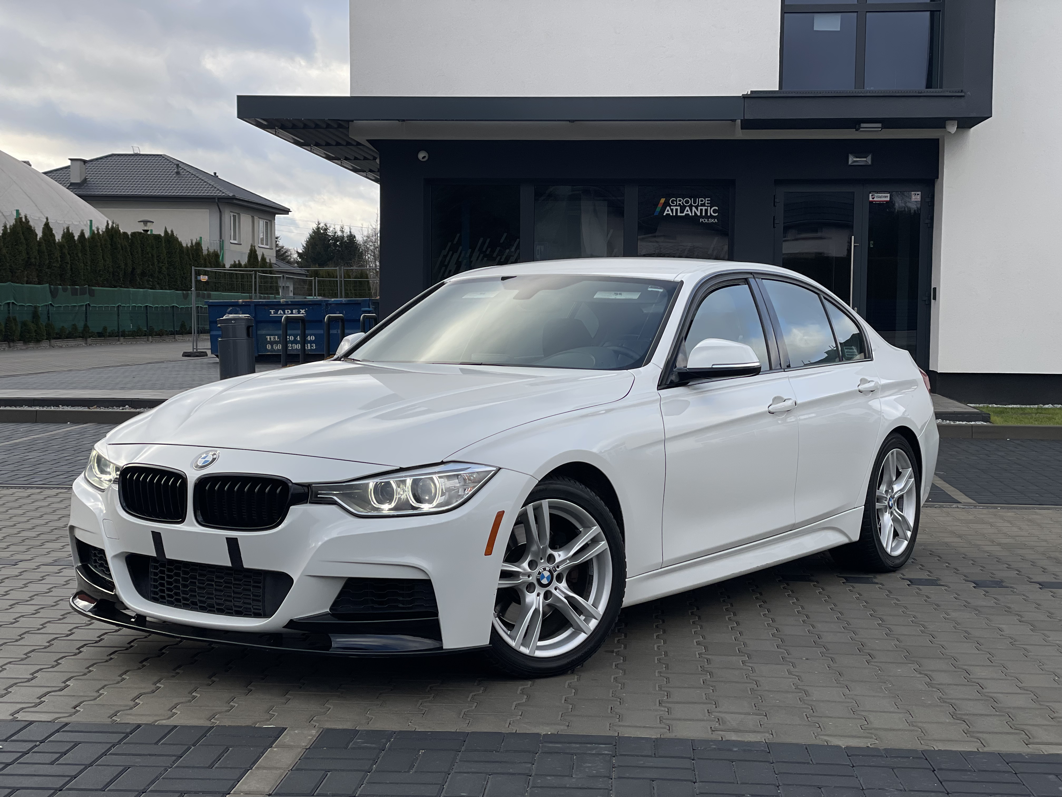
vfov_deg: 28.0
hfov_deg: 36.8
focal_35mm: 52
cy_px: 398
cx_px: 531
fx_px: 1595
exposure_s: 1/666
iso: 32
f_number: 2
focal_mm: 6
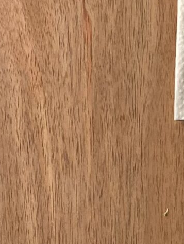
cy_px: 572
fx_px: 991
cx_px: 264
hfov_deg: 10.3
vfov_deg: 11.7
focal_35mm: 140
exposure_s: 1/60
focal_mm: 4.25
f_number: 1.8
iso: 200
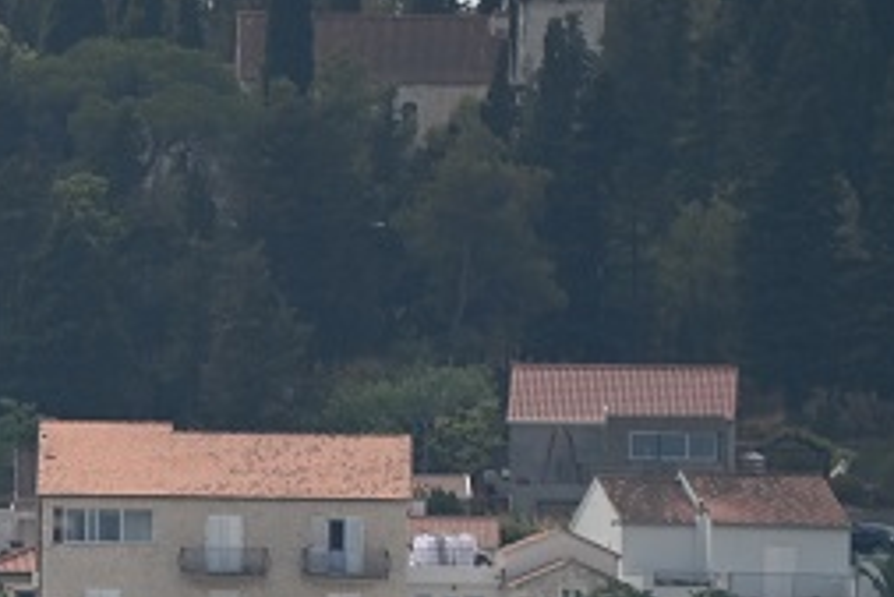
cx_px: -286
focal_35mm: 1186
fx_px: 29468
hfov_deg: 1.7
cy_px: 807
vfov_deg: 1.2
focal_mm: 300
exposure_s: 1/800
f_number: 5.6
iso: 100
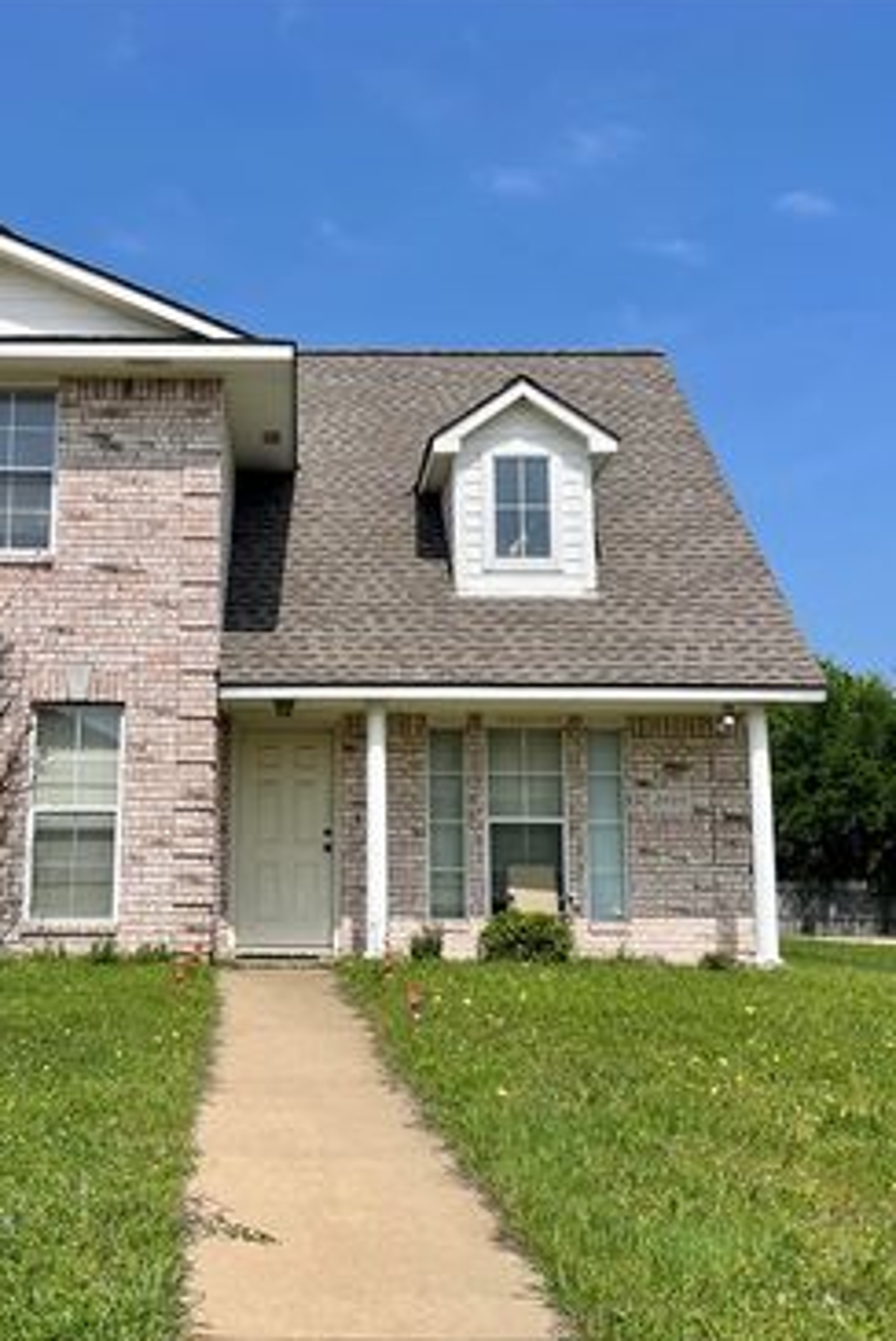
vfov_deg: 51.9
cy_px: 670
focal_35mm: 37
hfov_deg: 35.7
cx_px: 301
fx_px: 1379
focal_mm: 5.1
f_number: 1.6
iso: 32
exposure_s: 1/4902
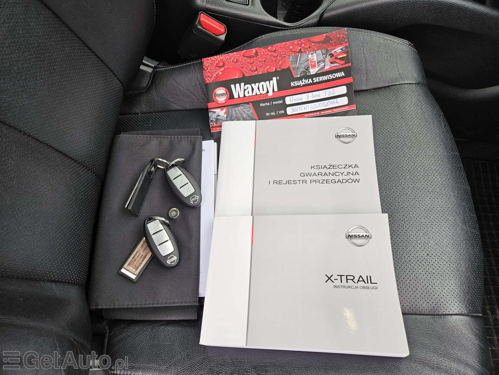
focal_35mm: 23
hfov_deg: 73.9
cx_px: 250
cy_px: 188
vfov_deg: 58.9
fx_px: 332
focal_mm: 5.4
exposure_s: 1/100
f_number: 1.8
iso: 40
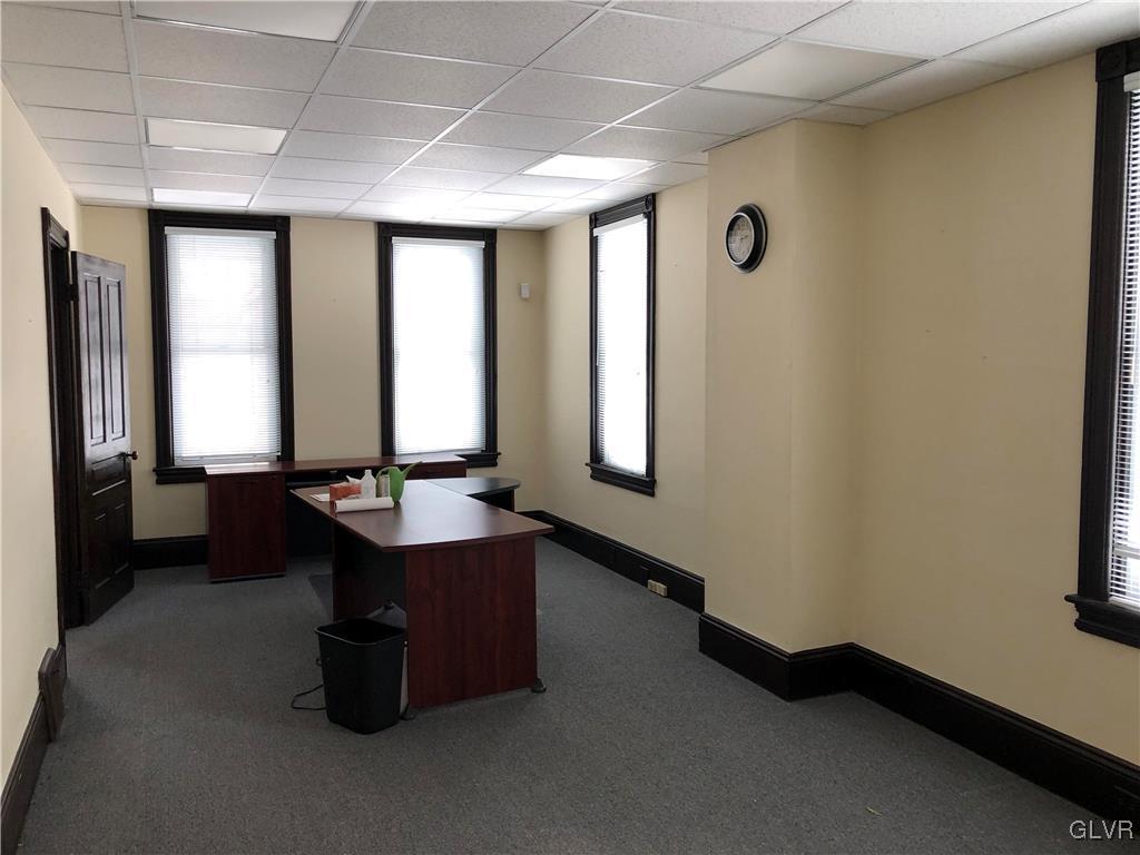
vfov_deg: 49.7
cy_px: 428
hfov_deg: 63.4
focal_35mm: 28
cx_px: 570
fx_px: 922
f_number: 1.8
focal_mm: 3.99
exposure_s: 1/24
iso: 40
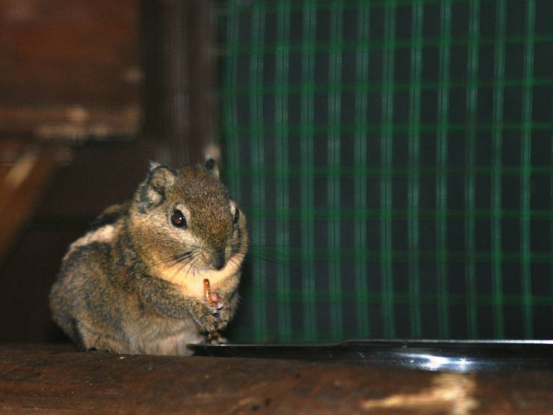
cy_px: 262
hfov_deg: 7.3
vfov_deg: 5.5
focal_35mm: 270
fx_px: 4313
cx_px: 190
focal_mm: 120
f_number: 4.2
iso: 400
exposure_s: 1/60
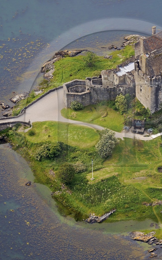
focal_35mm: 323
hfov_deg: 4.1
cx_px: 118
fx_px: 2282
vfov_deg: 6.5
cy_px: 125
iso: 200
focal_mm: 200
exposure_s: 1/800
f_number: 3.5
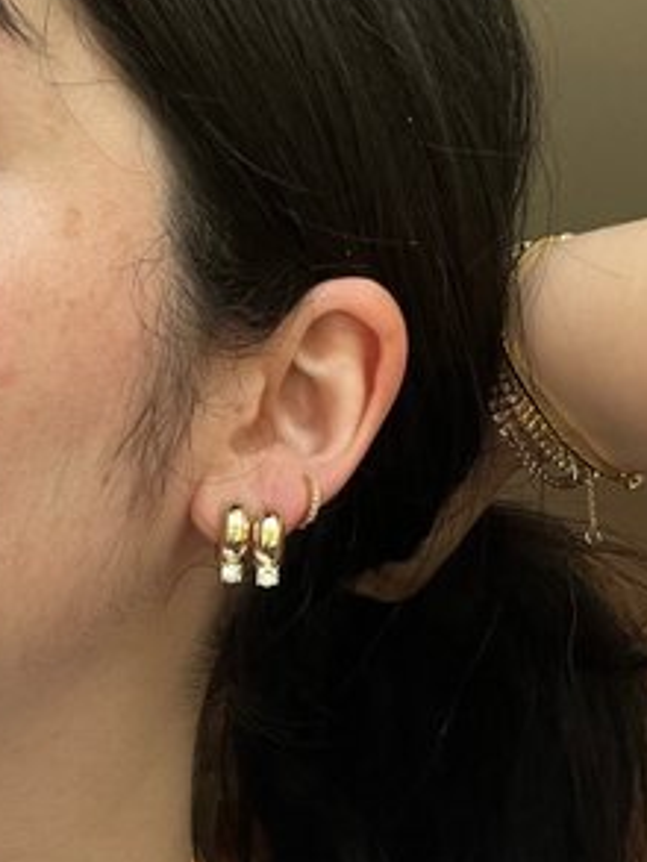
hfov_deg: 35.1
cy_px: 447
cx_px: 350
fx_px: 1021
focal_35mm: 41
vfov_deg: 45.7
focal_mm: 2.71
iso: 100
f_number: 2.2
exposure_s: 1/93
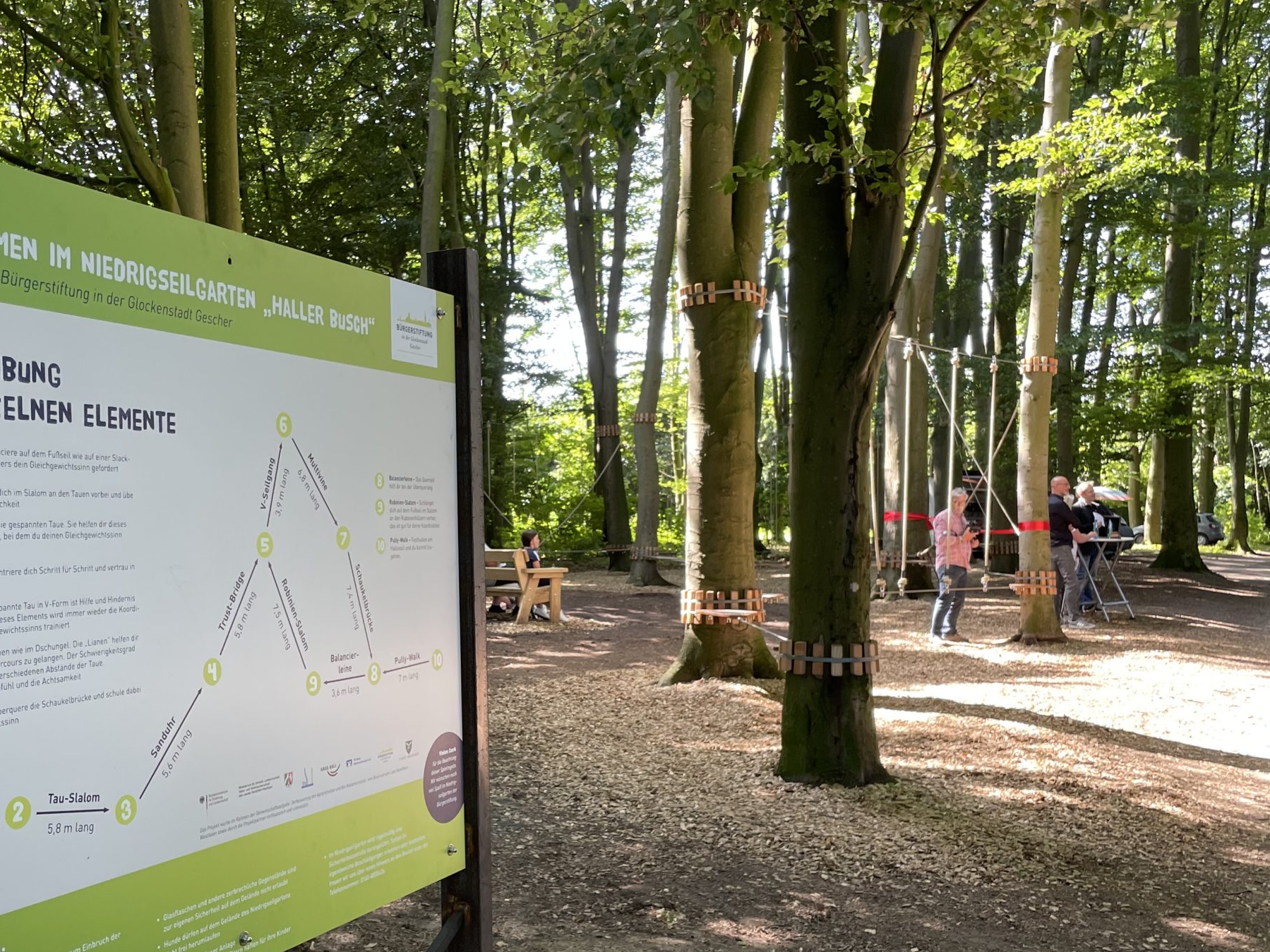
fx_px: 1357
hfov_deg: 49.9
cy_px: 586
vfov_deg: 38.5
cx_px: 523
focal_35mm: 37
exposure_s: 1/121
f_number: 1.6
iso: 64
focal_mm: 4.2
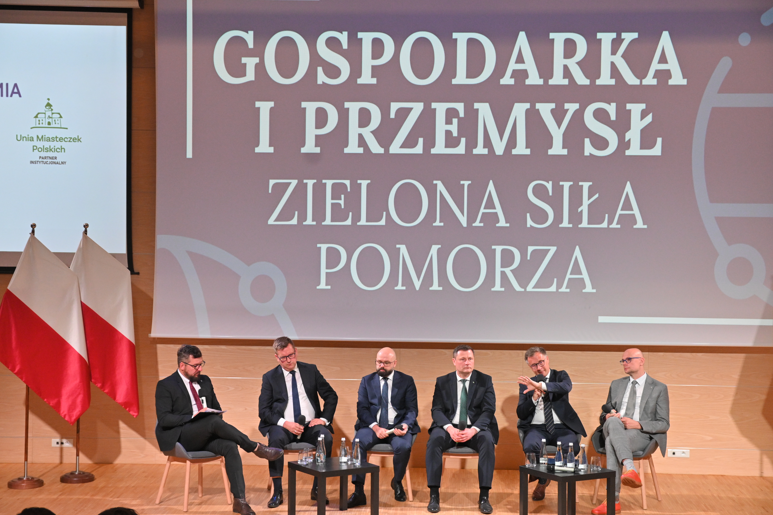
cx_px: 386
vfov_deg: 20.2
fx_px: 1449
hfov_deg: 29.9
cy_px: 258
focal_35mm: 68
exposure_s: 1/160
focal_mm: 45
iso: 1600
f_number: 5
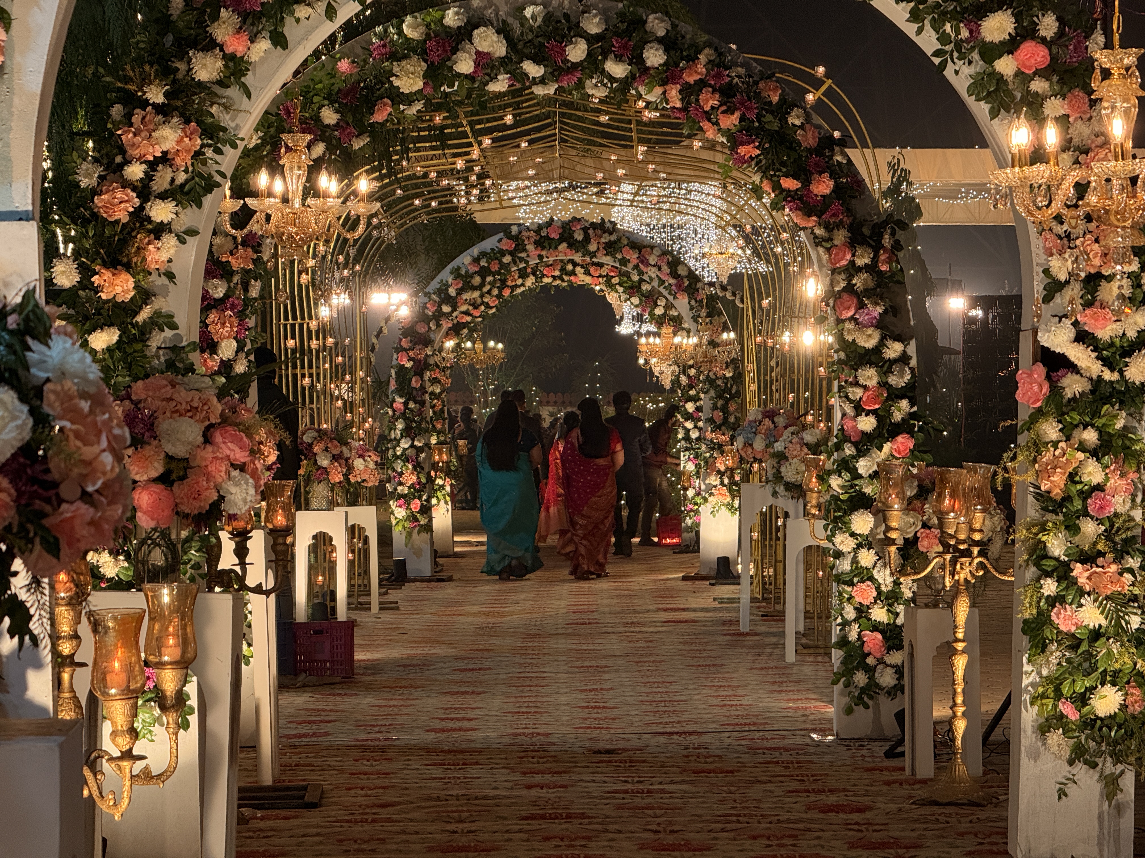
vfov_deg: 12.3
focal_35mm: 120
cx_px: 572
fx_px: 3969
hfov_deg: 16.4
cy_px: 429
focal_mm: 15.66
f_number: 2.8
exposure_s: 1/100
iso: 160
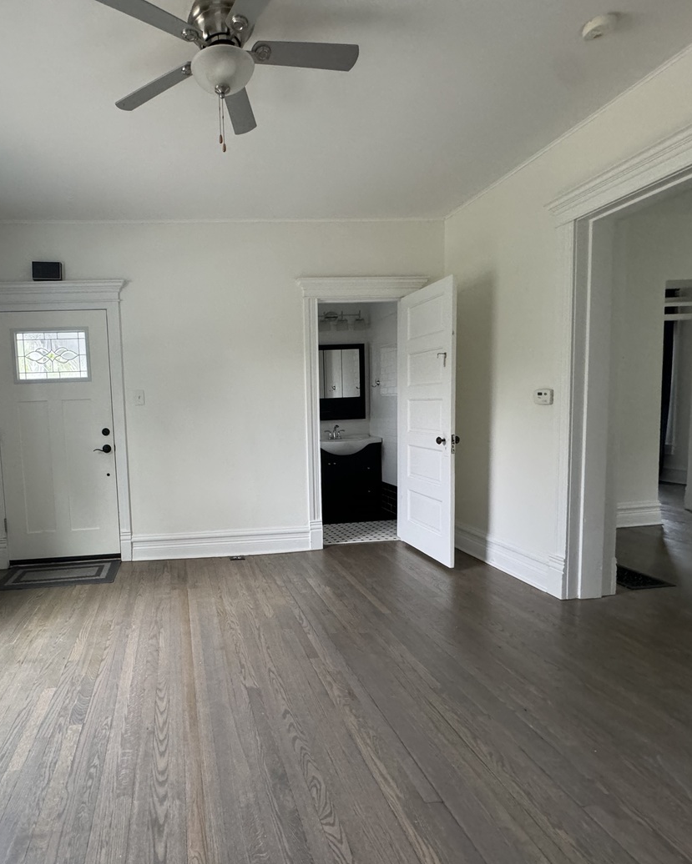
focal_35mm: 19
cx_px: 215
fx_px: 486
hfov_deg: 68.3
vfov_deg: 83.2
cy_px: 450
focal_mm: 2.22
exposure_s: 1/95
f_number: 2.2
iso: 320
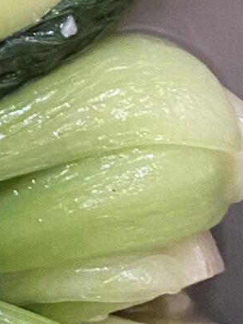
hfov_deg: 8.2
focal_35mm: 168
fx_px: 1572
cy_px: -274
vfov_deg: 10.9
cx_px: -331
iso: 800
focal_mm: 4.25
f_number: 1.8
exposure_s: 1/30
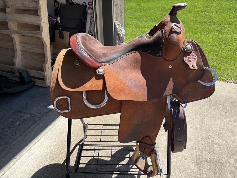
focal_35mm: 26
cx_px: 118
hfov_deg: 67.3
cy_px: 89
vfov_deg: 53.1
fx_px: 178
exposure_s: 1/1845
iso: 50
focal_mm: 5.96
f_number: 1.6
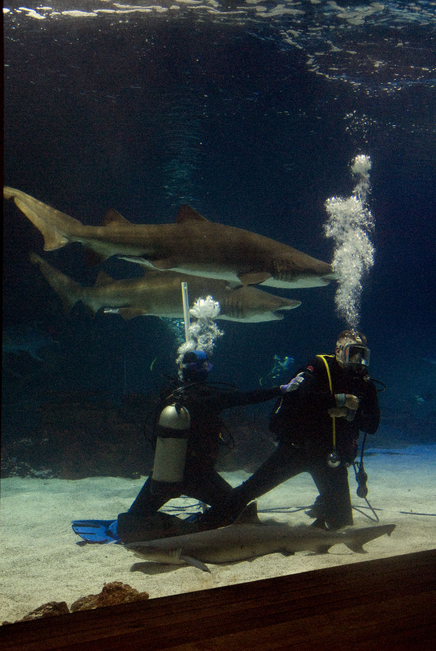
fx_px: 842
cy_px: 326
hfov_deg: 29.0
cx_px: 218
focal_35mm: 46
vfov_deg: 42.3
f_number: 4
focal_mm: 31
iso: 640
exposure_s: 1/60
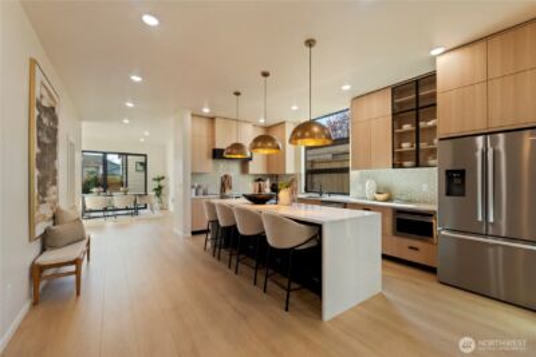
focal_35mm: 15
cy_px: 178
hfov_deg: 100.4
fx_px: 223
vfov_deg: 77.4
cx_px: 268
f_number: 9
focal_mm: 10
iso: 250
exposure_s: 1/15
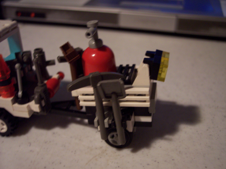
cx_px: 113
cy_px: 84
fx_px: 248
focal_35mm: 38
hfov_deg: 49.0
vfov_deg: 37.7
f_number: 2.8
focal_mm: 8
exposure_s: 1/8
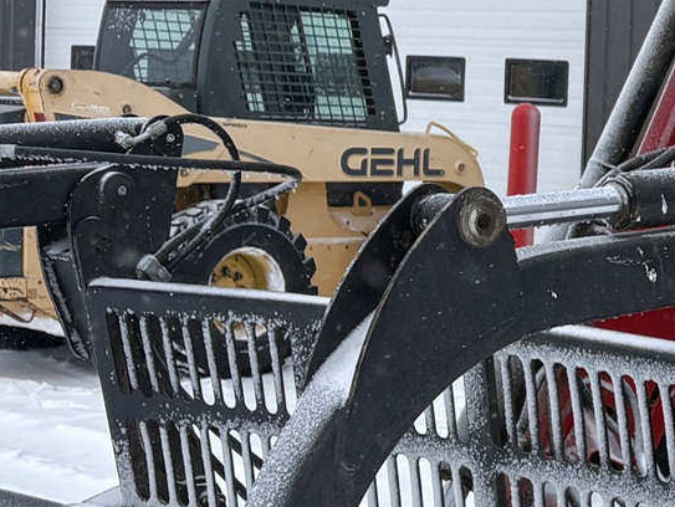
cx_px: 1042
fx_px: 2185
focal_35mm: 112
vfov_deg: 13.2
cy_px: 230
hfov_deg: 16.0
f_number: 1.6
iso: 50
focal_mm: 5.96
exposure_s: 1/801
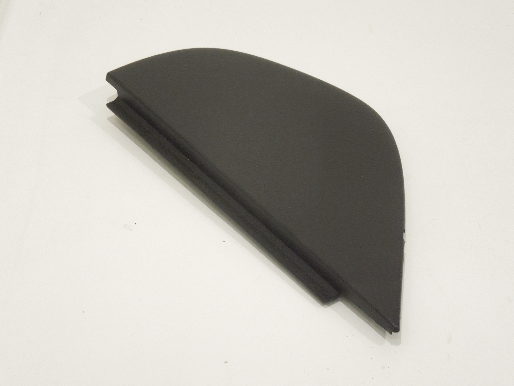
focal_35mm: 89
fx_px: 1322
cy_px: 193
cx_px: 257
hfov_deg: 22.0
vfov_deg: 16.6
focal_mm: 16
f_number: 4.6
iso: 800
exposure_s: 1/60
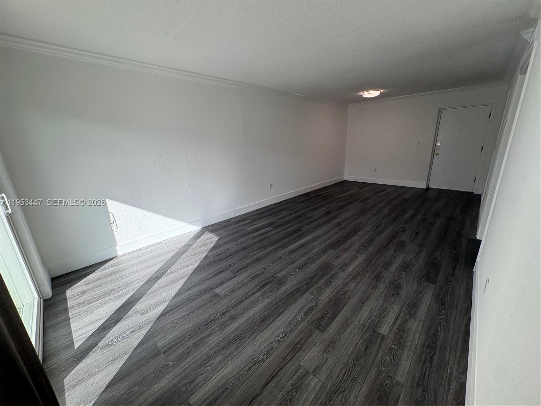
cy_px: 203
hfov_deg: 102.1
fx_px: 219
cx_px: 270
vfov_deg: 85.7
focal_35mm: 14
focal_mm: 2.22
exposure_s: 1/284
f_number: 2.2
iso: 64
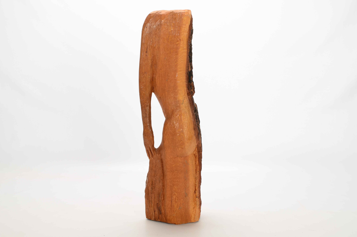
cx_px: 178
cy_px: 118
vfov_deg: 25.0
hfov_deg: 36.9
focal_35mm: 54
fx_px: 534
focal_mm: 36
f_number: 14
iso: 100
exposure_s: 1/160
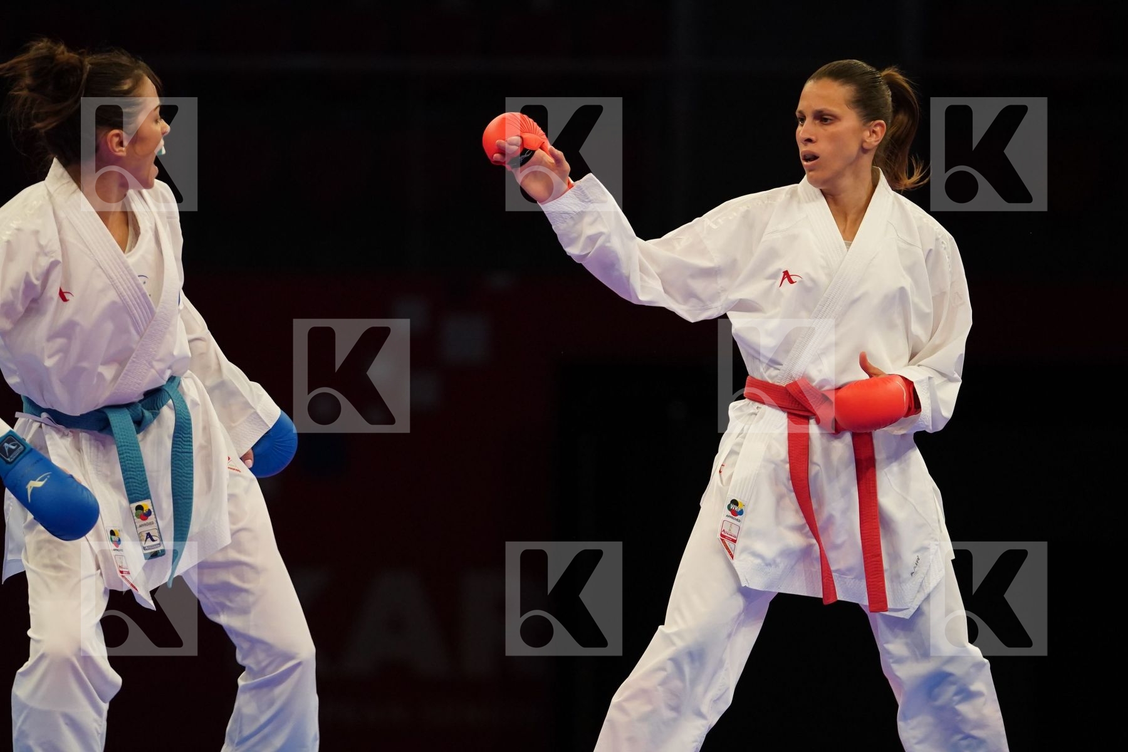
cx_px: 564
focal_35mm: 247
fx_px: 7739
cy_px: 376
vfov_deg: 5.6
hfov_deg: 8.3
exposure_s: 1/1000
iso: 2500
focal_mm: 165
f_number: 2.8
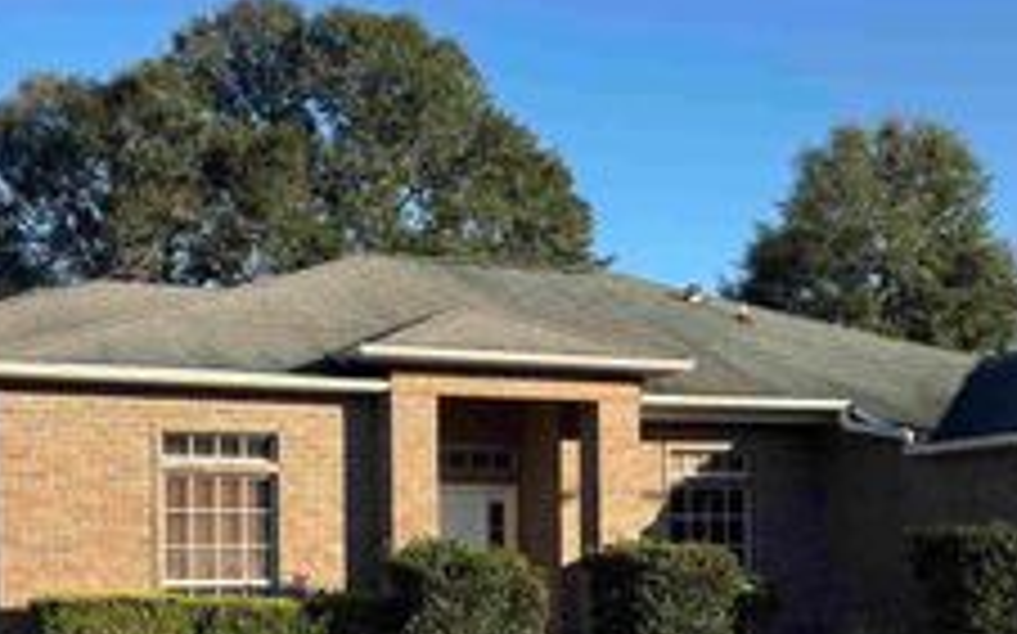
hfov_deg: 33.4
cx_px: 585
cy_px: 542
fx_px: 1690
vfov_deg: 20.9
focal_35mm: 61
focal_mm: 5.96
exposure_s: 1/1845
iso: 50
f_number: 1.6
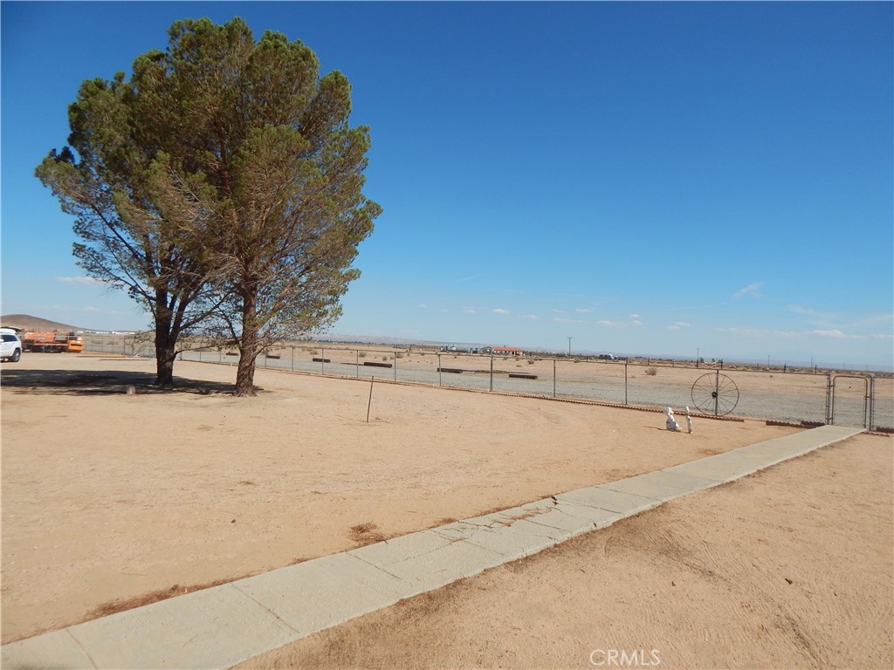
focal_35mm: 22
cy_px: 335
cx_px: 447
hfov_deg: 76.4
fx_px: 568
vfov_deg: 61.1
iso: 125
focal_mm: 4
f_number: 6
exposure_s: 1/800
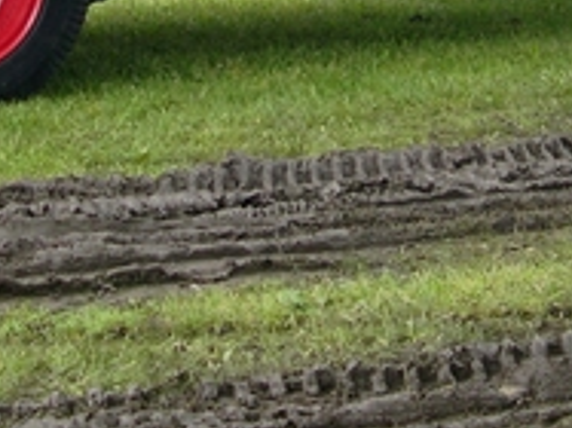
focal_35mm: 122
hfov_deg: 16.2
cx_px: 275
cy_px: -232
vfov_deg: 11.6
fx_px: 2015
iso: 100
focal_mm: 8
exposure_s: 1/102
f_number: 2.8
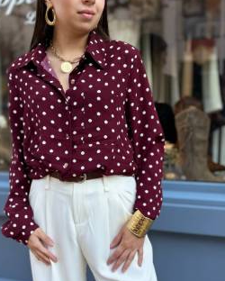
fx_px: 324
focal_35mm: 39
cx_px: 106
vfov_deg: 46.7
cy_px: 162
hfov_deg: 38.2
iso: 40
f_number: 1.6
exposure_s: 1/309
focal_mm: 5.96
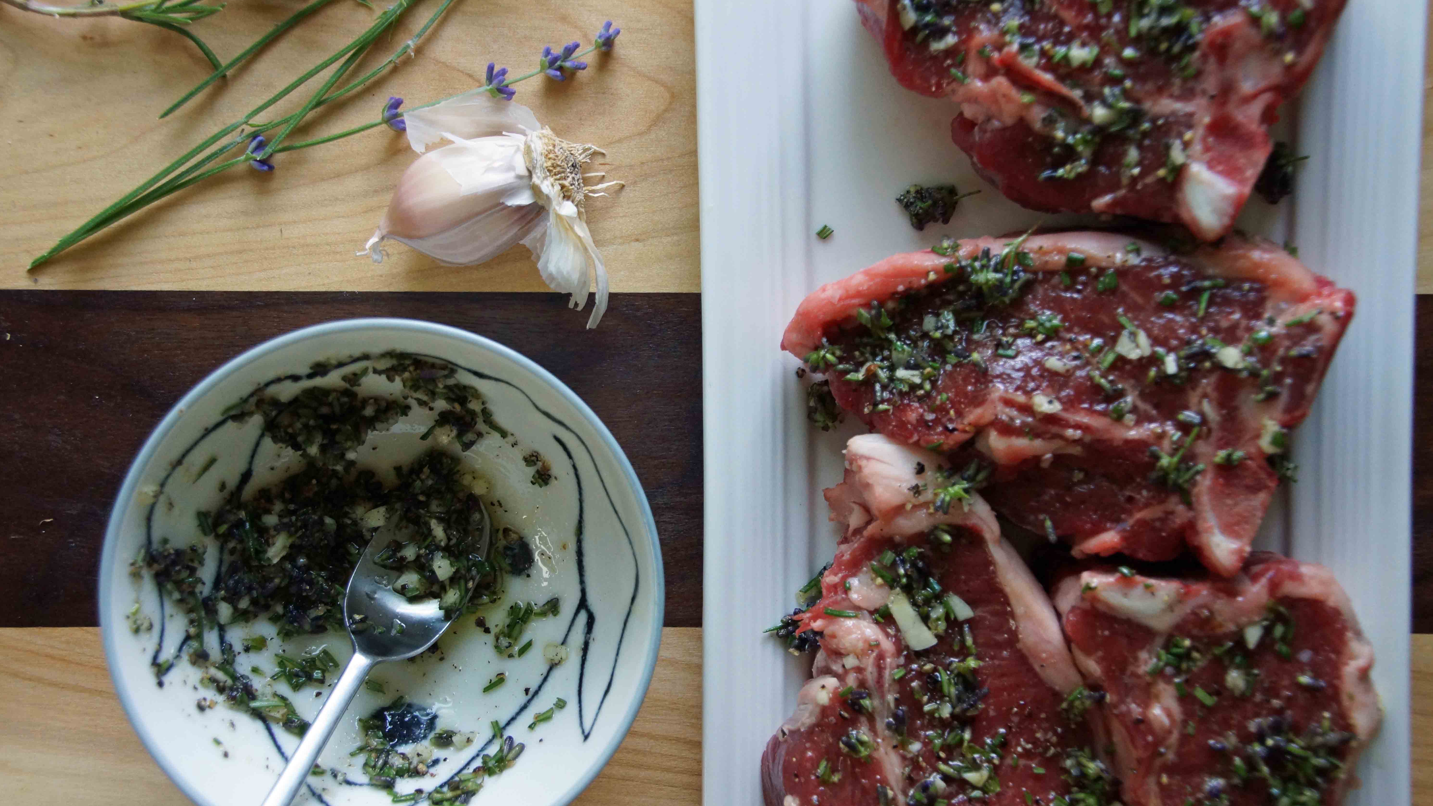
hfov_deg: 37.5
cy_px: 405
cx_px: 723
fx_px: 2110
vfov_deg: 21.6
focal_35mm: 56
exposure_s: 1/60
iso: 800
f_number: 4.5
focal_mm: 35
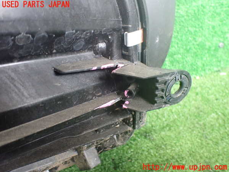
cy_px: 86
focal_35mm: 30
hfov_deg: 60.0
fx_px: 198
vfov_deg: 46.8
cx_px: 114
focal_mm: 5.4
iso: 800
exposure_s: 1/40
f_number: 2.3
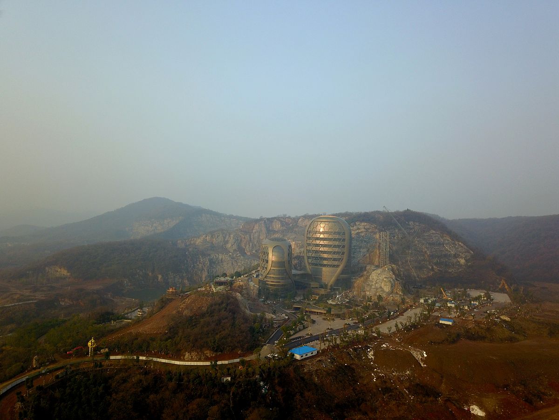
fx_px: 420
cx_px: 280
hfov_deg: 67.3
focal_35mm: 26
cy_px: 210
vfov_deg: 53.1
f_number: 2.2
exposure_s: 1/835
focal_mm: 4.73
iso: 100
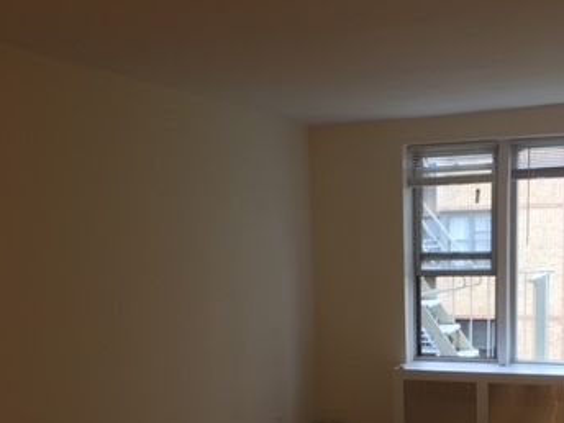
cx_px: 308
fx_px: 880
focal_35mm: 54
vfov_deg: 26.4
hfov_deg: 35.5
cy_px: 354
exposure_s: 1/30
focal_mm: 4.15
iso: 40
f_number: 2.2
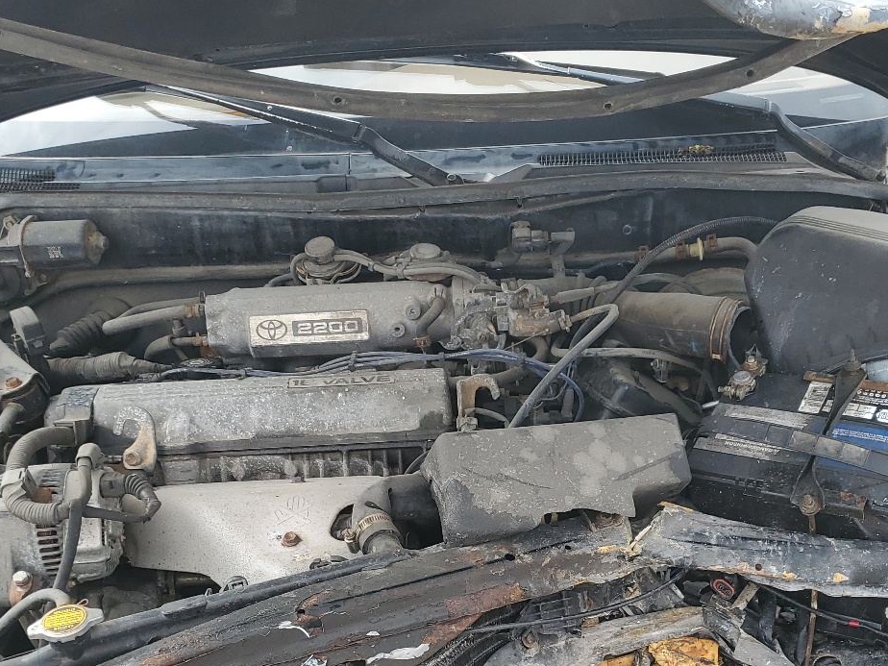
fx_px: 1154
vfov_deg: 31.2
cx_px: 488
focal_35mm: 45
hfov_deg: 42.0
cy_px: 548
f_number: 1.5
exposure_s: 1/625
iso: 50
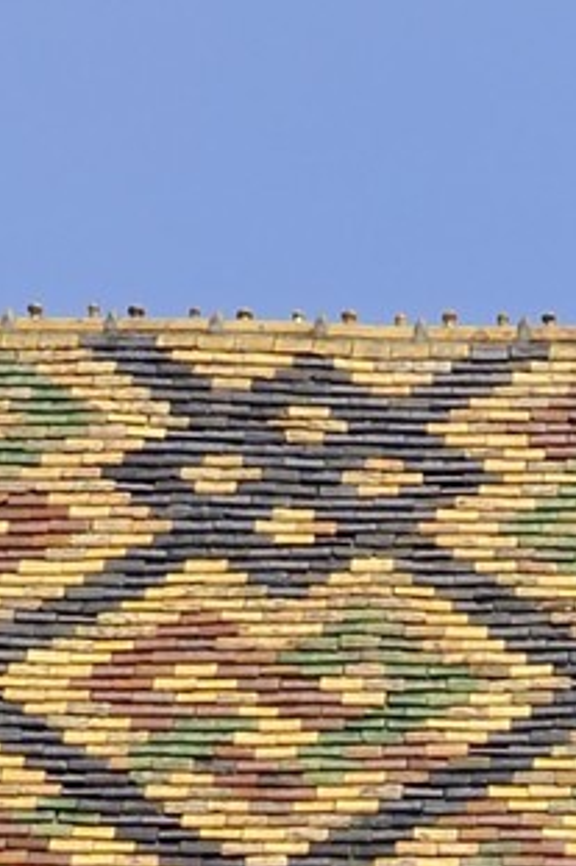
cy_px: 2675
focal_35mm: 340
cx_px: 957
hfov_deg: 4.0
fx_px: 8168
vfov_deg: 5.6
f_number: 14
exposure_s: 1/160
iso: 200
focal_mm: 44
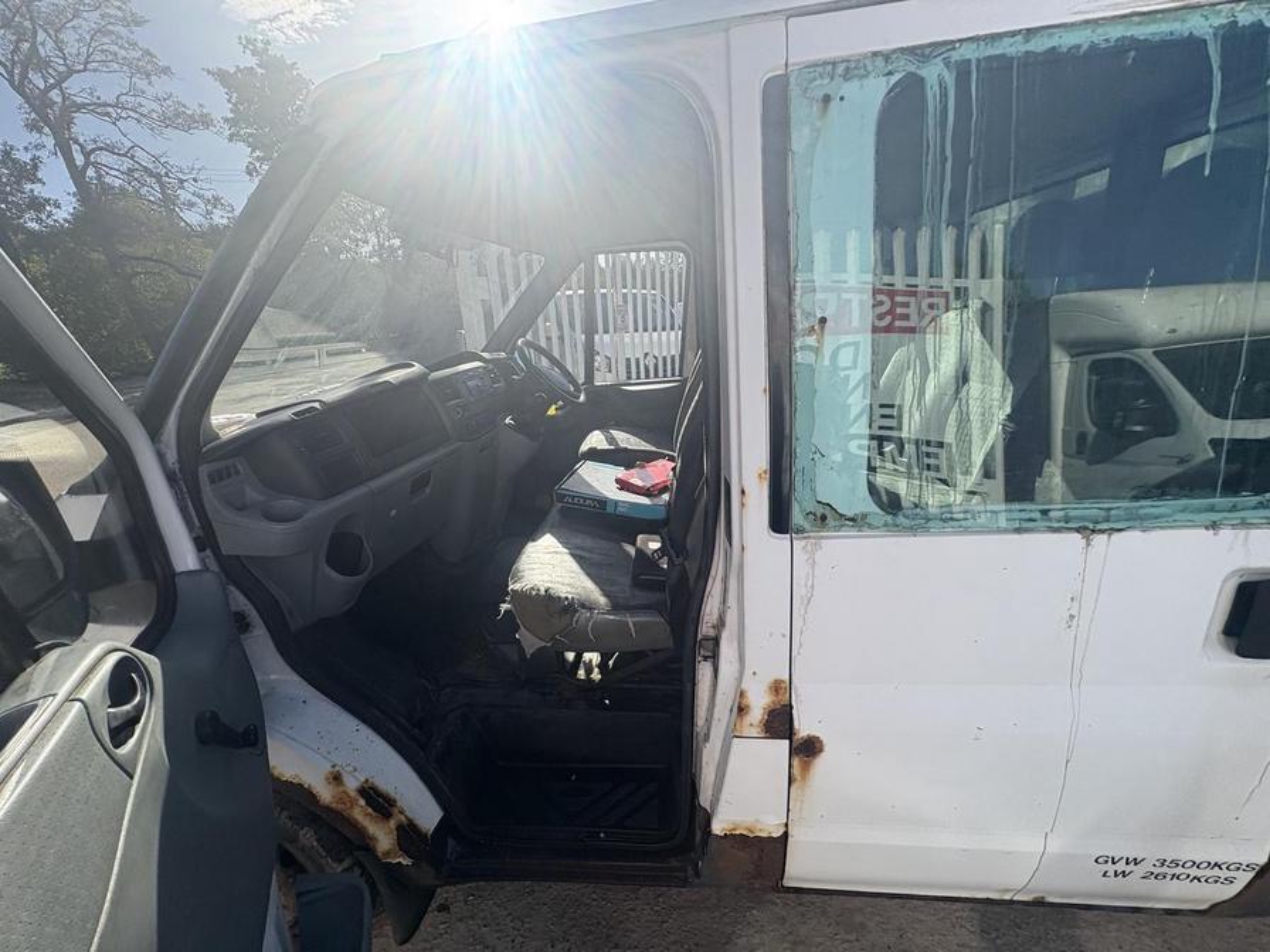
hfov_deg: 102.1
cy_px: 476
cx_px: 635
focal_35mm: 14
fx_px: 514
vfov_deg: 85.7
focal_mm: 2.22
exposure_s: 1/1034
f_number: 2.2
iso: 40
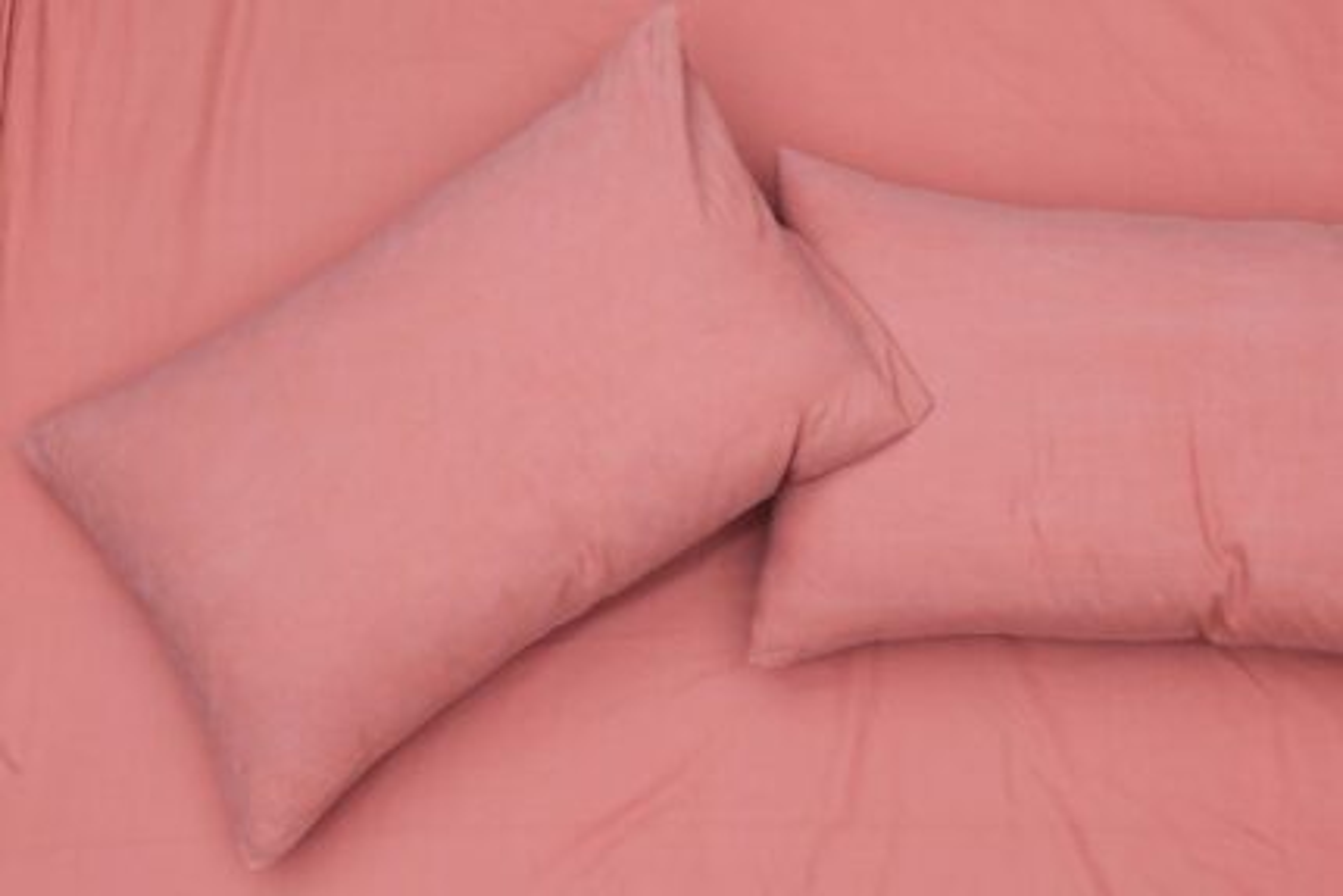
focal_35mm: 32
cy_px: 448
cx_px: 672
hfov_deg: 58.7
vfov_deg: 41.1
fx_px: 1194
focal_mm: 32
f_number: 18
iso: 500
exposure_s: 1/200
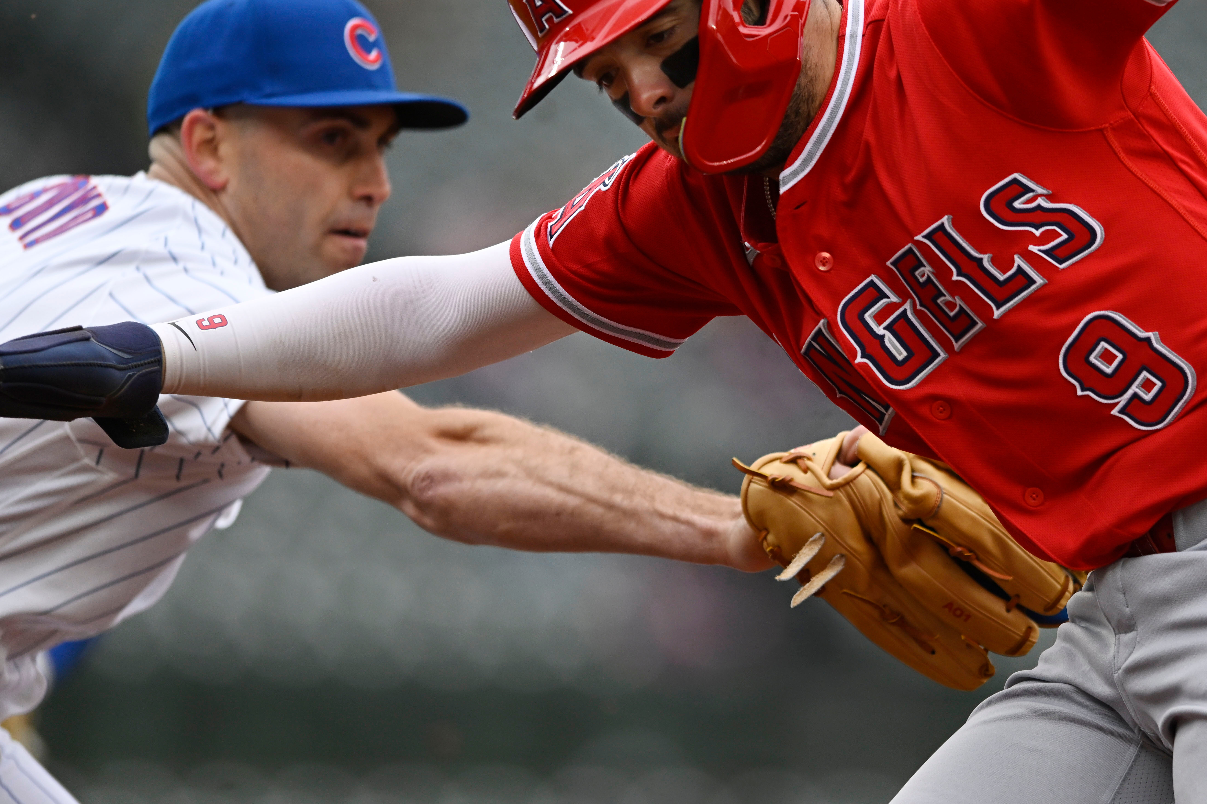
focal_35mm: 628
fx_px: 21054
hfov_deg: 3.3
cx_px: 858
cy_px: 367
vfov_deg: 2.2
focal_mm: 400
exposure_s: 1/5000
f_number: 4
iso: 640
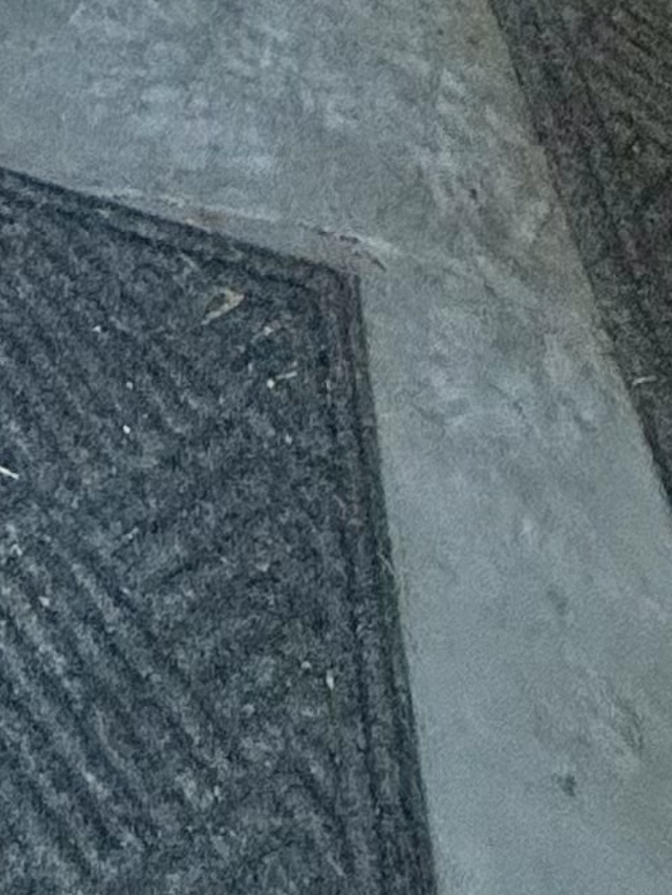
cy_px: -1450
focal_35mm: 85
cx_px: -734
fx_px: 2200
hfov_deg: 14.1
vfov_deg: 13.4
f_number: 2.2
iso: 160
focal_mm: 2.22
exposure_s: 1/120
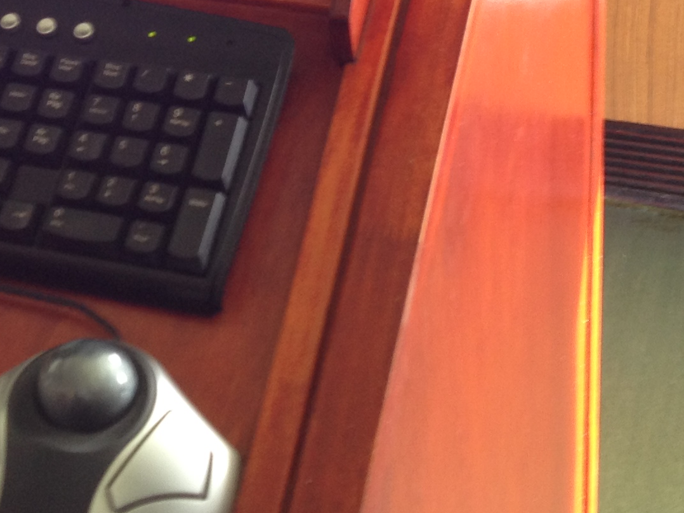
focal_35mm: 106
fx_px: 2094
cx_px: 32
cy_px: -79
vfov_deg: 13.6
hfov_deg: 18.2
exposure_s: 1/30
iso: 50
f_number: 2.4
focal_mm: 4.28
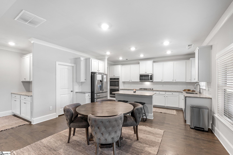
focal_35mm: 16
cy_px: 78
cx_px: 116
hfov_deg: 96.7
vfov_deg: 73.7
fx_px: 104
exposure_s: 1/15
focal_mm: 16
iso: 320
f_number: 8
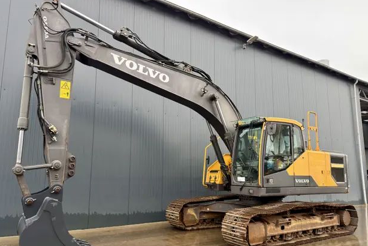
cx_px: 181
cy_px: 136
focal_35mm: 26
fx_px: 266
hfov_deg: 69.4
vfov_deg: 49.5
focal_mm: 6.76
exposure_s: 1/178
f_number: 1.78
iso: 64
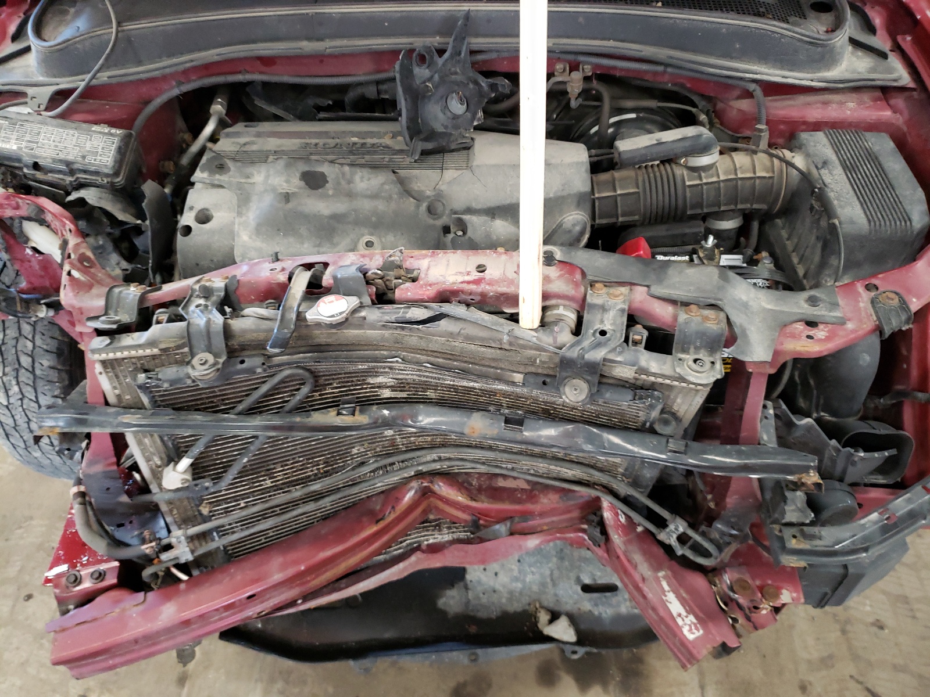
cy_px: 348
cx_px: 465
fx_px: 699
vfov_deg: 53.1
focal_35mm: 26
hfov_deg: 67.3
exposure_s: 1/30
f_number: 1.5
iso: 249
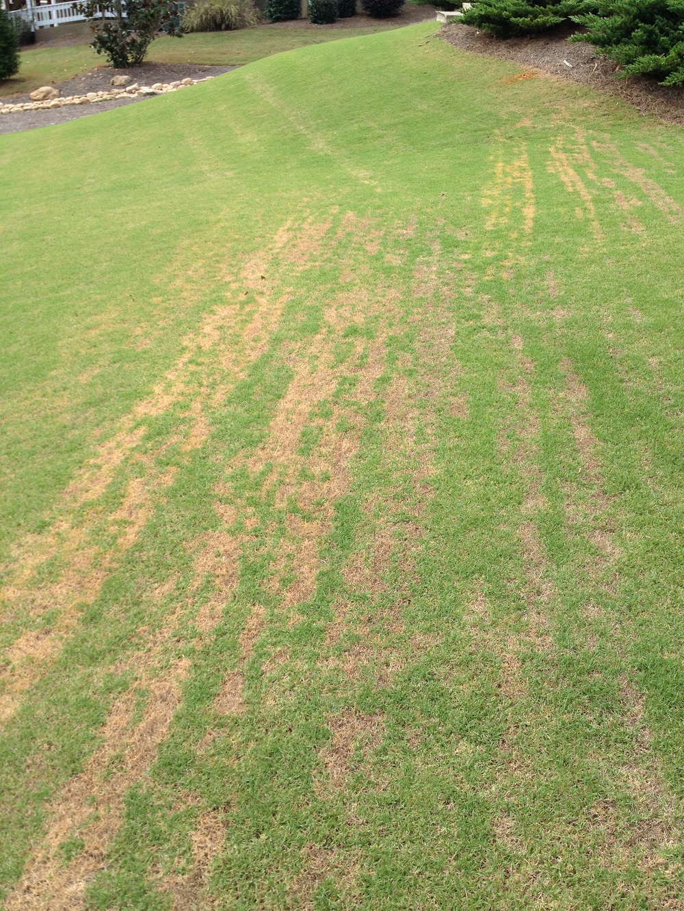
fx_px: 922
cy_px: 456
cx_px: 342
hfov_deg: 40.7
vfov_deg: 52.6
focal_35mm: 35
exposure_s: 1/552
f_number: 2.4
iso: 50
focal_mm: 4.28
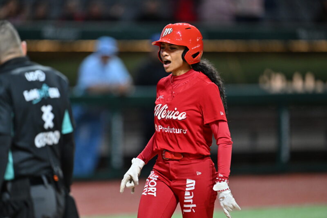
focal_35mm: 400
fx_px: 3632
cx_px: 164
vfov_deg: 3.4
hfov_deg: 5.2
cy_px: 109
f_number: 2.8
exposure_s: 1/800
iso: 2500
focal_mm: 400
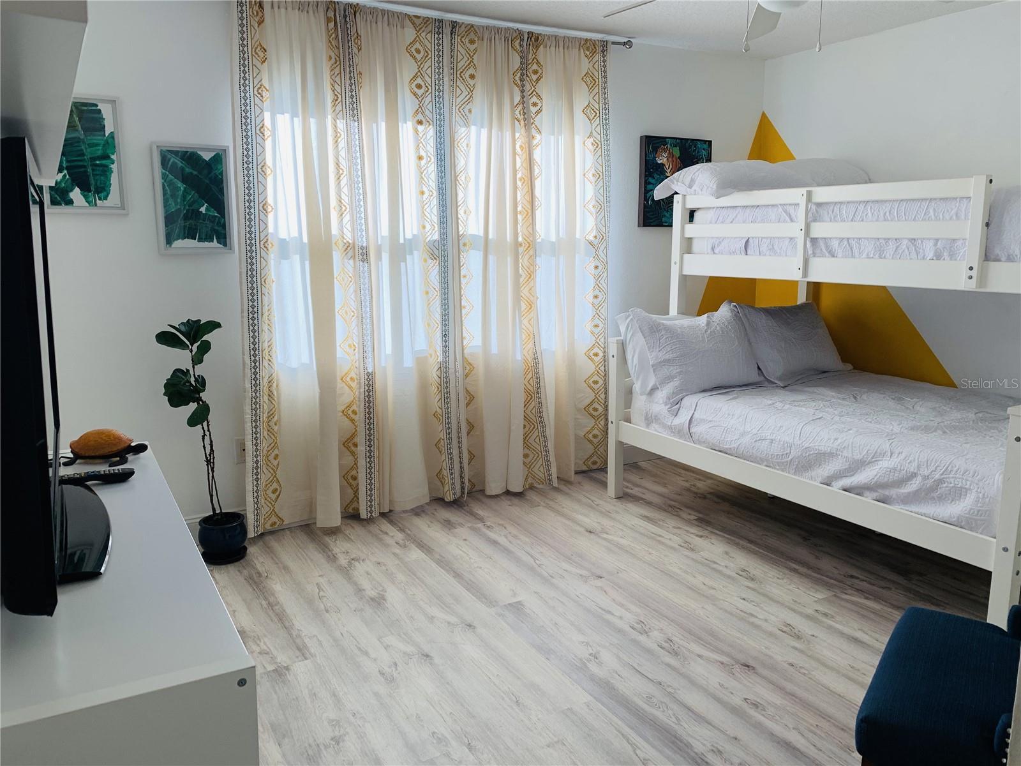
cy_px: 383
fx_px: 767
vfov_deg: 53.1
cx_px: 510
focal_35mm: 26
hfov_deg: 67.3
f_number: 1.8
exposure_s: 1/123
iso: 25
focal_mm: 4.25
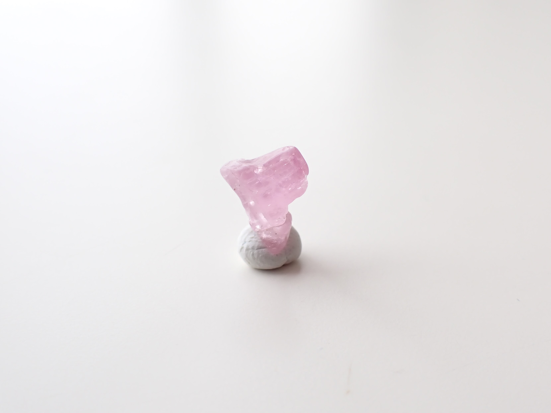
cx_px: 276
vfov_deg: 46.8
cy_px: 206
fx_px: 477
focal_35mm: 30
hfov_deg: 60.0
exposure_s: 1/200
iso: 100
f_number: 3.2
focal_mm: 5.4
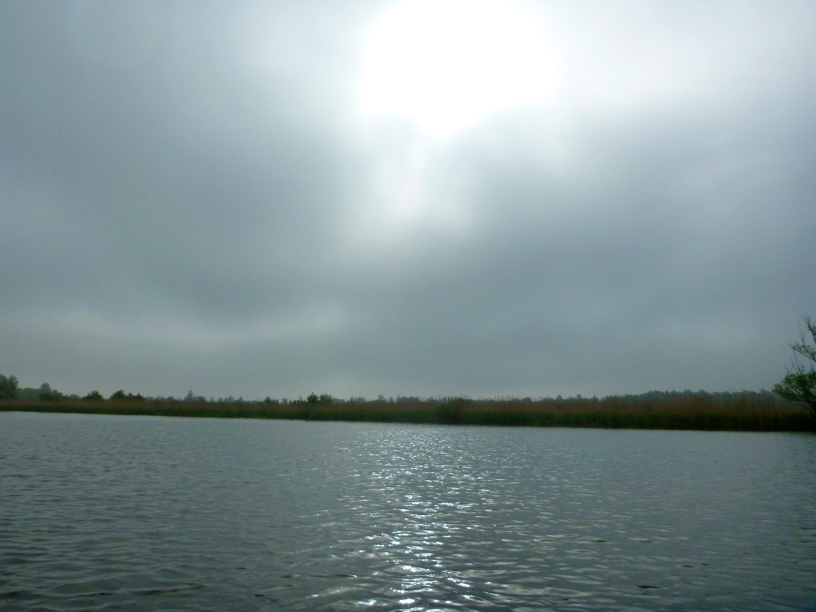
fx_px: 660
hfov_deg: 63.4
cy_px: 306
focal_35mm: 28
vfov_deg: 49.7
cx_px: 408
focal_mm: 4.9
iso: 160
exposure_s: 1/320
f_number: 10
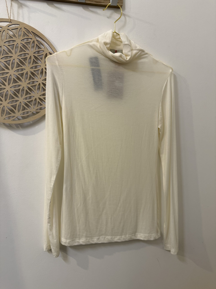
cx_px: 108
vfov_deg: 71.6
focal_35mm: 24
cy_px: 144
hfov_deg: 56.8
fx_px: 200
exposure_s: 1/74
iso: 160
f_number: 1.78
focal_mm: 6.76
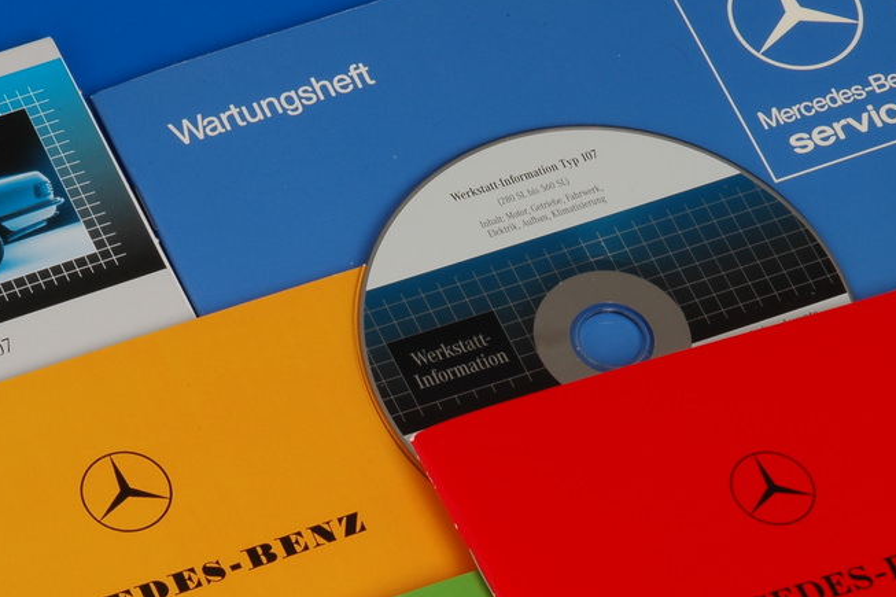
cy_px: 462
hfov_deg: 8.3
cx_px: 401
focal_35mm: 247
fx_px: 6140
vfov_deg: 5.6
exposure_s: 1/400
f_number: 29
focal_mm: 105
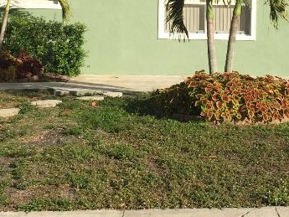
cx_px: 211
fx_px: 718
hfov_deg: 22.6
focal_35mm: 86
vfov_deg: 17.0
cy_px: 29
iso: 32
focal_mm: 4.15
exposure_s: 1/2198
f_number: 2.2
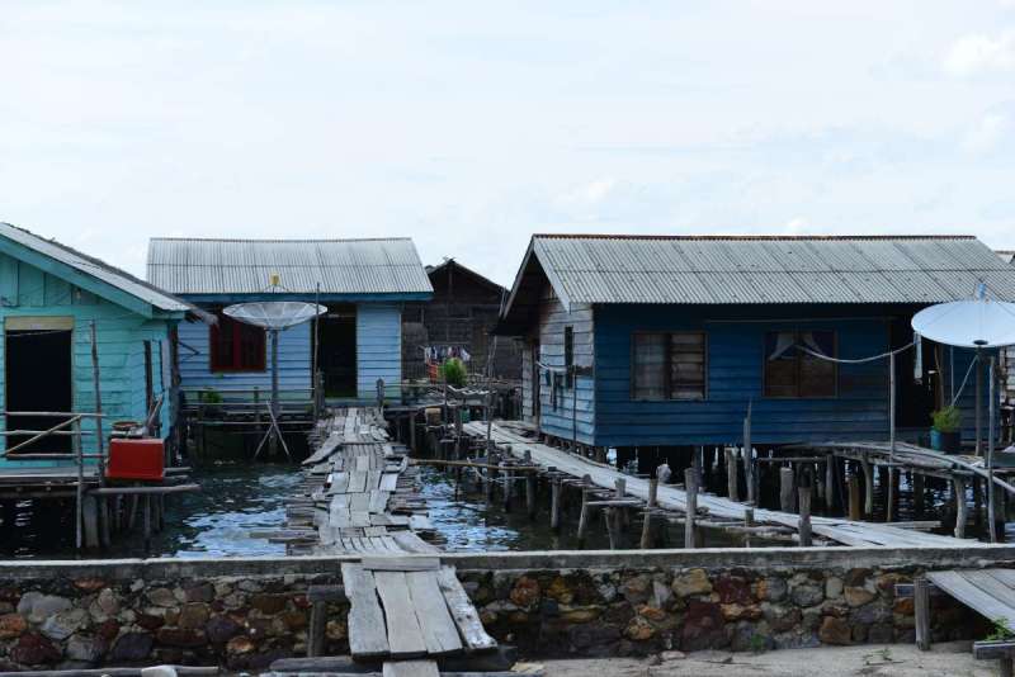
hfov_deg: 28.8
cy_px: 338
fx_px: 1974
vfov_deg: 19.5
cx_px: 508
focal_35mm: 70
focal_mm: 70
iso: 100
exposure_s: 1/250
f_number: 8
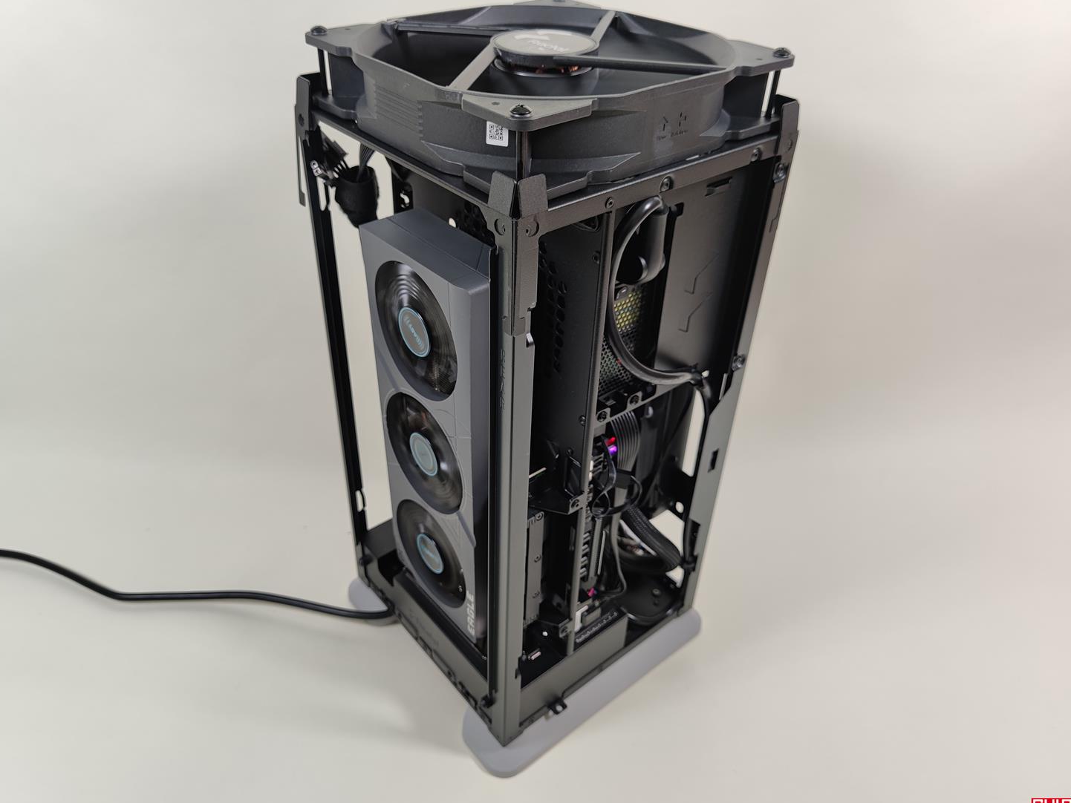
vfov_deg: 53.1
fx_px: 805
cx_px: 527
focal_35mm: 26
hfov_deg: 67.3
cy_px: 405
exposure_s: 1/100
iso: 67
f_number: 1.85
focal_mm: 6.78
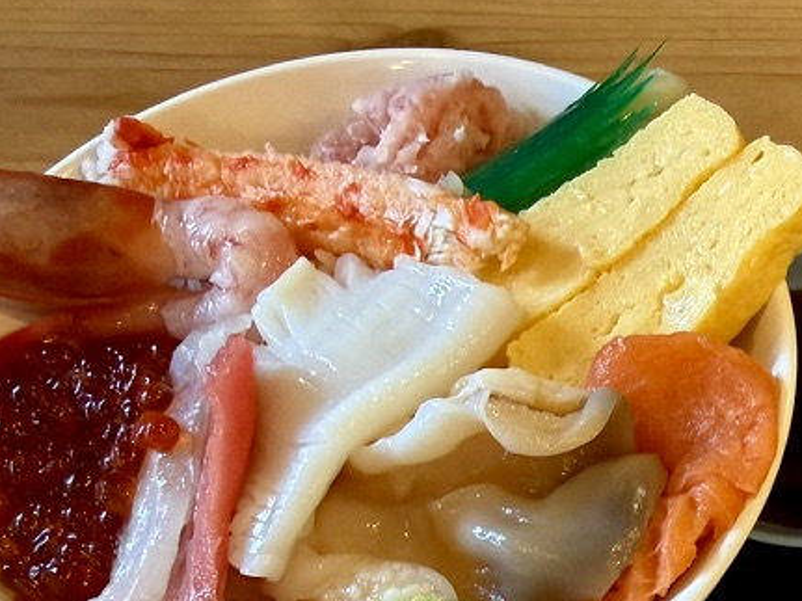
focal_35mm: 57
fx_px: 1320
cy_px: 541
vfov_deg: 24.9
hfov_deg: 32.6
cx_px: 666
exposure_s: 1/50
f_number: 2.2
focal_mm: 2.22
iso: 250
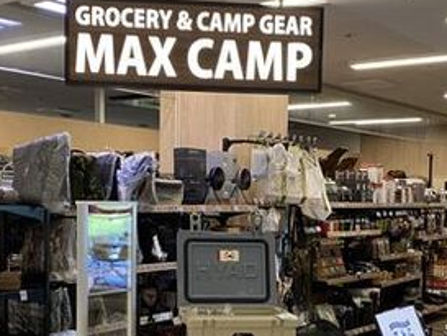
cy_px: 268
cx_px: 224
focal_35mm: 57
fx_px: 736
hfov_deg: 33.8
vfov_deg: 25.3
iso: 80
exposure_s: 1/50
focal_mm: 4.25
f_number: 1.8
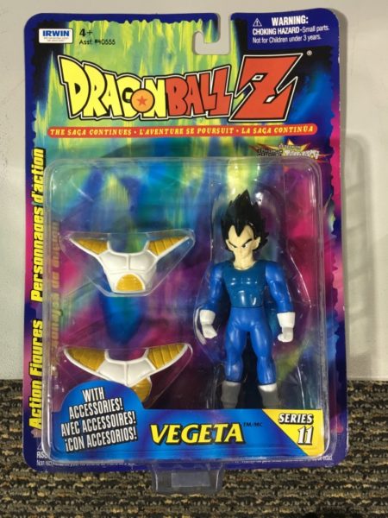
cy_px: 259
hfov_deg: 48.2
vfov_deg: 61.7
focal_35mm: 29
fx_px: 433
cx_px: 194
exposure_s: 1/15
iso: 32
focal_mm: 4.15
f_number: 2.2
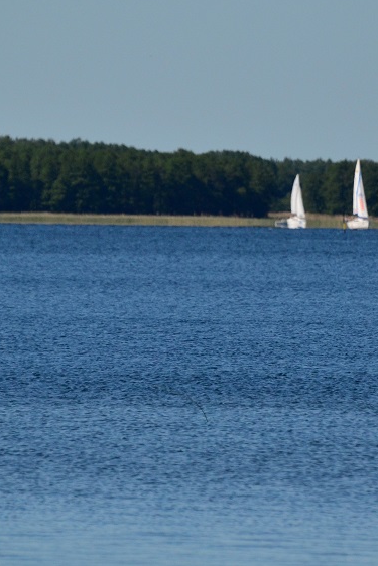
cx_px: 291
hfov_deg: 2.2
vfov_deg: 3.2
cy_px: 234
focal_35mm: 639
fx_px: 10057
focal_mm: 240
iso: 800
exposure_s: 1/8000
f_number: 5.3
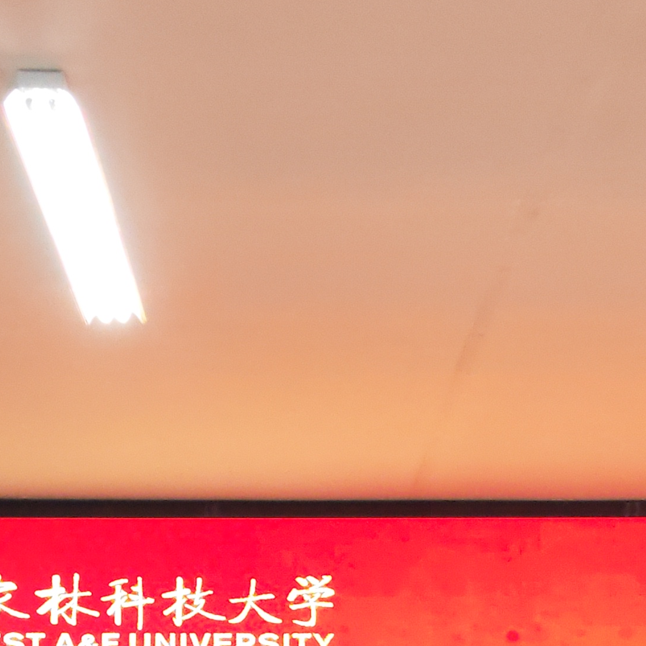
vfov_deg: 18.2
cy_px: 833
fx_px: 1879
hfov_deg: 19.5
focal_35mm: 89
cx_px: 285
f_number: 1.8
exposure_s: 1/100
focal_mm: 5.53
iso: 500
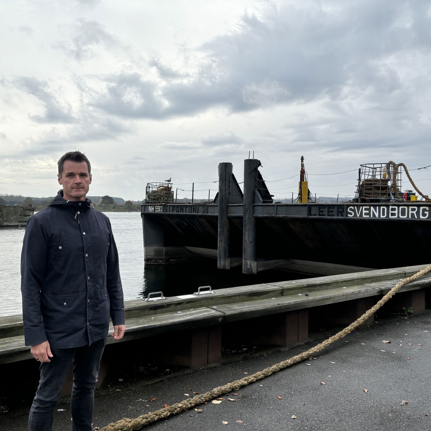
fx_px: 437
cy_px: 218
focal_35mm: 31
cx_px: 171
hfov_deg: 52.2
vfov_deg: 52.5
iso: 50
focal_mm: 5.96
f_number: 1.6
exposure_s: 1/2288
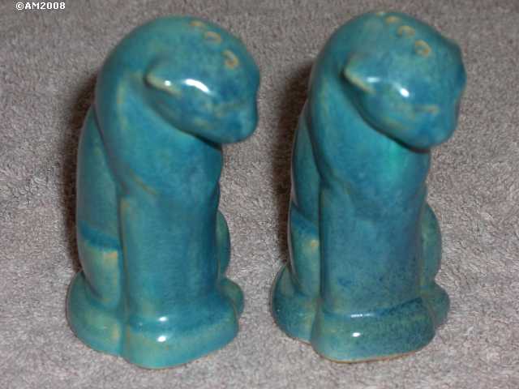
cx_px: 260
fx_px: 1709
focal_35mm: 114
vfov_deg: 13.0
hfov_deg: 17.3
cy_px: 194
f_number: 10.8
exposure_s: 1/30
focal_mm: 23.7
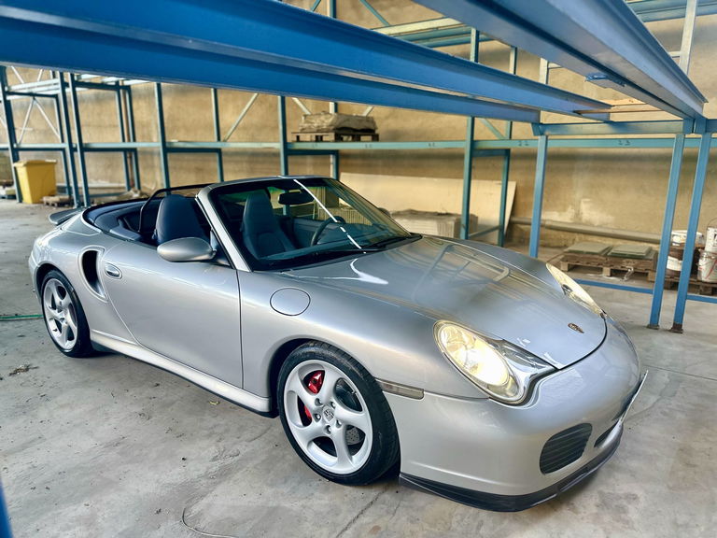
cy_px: 269
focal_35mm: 24
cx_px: 358
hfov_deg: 71.6
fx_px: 497
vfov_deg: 56.8
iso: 200
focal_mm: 6.86
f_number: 1.78
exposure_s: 1/121
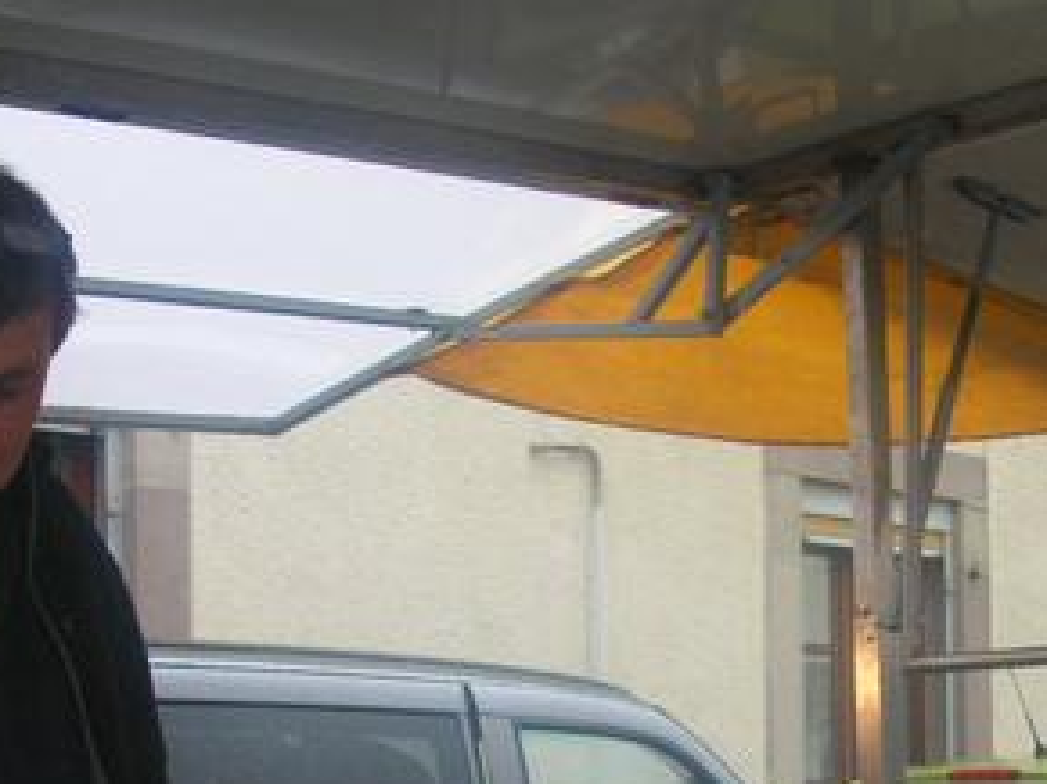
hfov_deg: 25.3
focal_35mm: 77
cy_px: 834
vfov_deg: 18.5
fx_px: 2328
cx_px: 666
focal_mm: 5.8
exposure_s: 1/52.4
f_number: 2.8
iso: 50
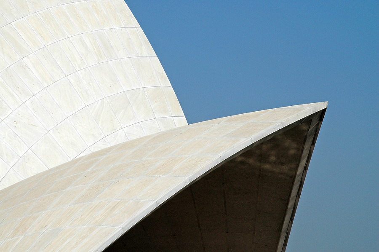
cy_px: 126
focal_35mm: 129
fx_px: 1357
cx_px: 190
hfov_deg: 15.9
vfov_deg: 10.6
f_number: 9
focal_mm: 86
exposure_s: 1/1250
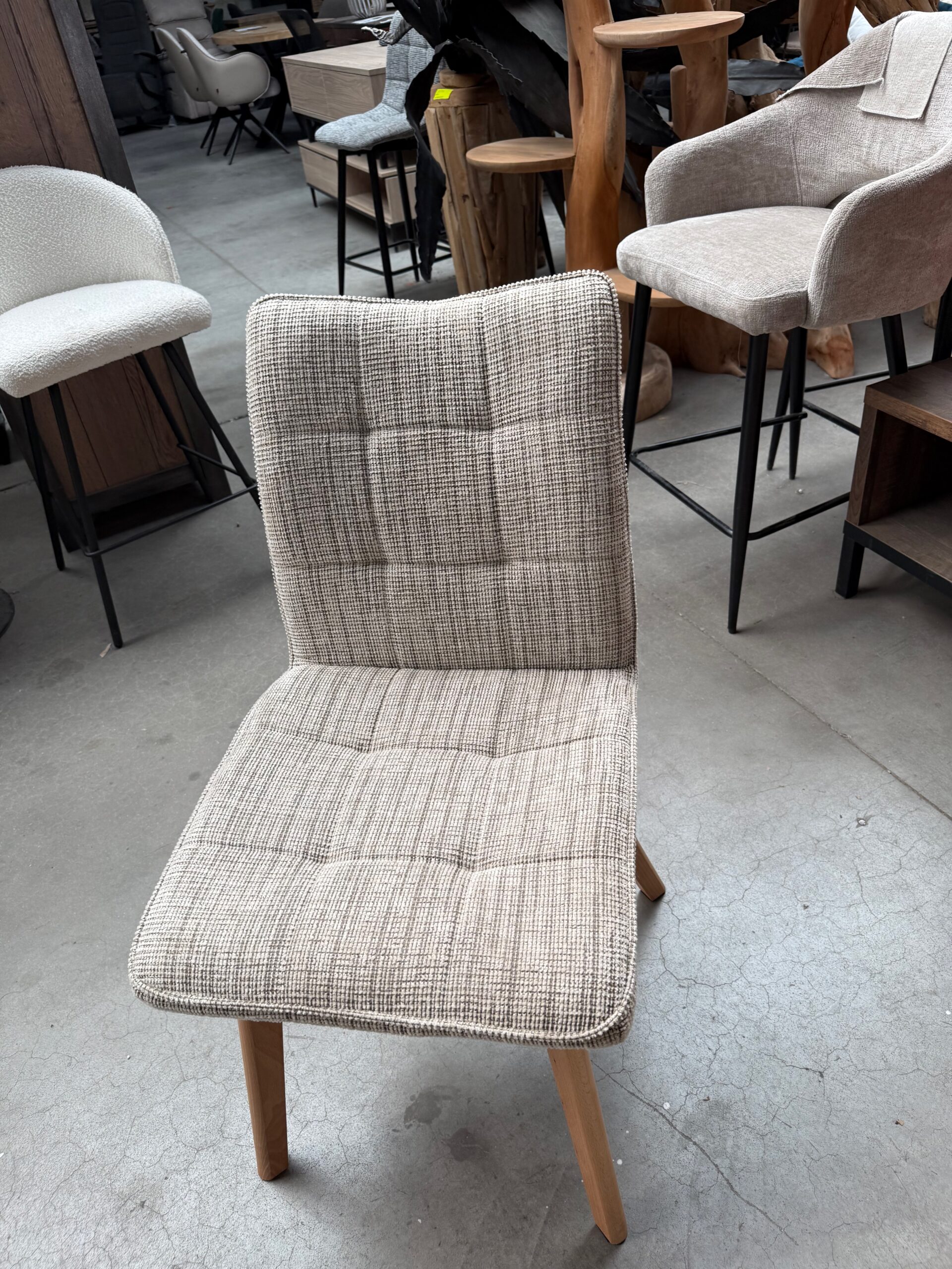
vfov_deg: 71.6
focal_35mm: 24
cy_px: 634
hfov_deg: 56.8
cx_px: 476
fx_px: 880
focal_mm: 6.76
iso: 64
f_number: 1.78
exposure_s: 1/271
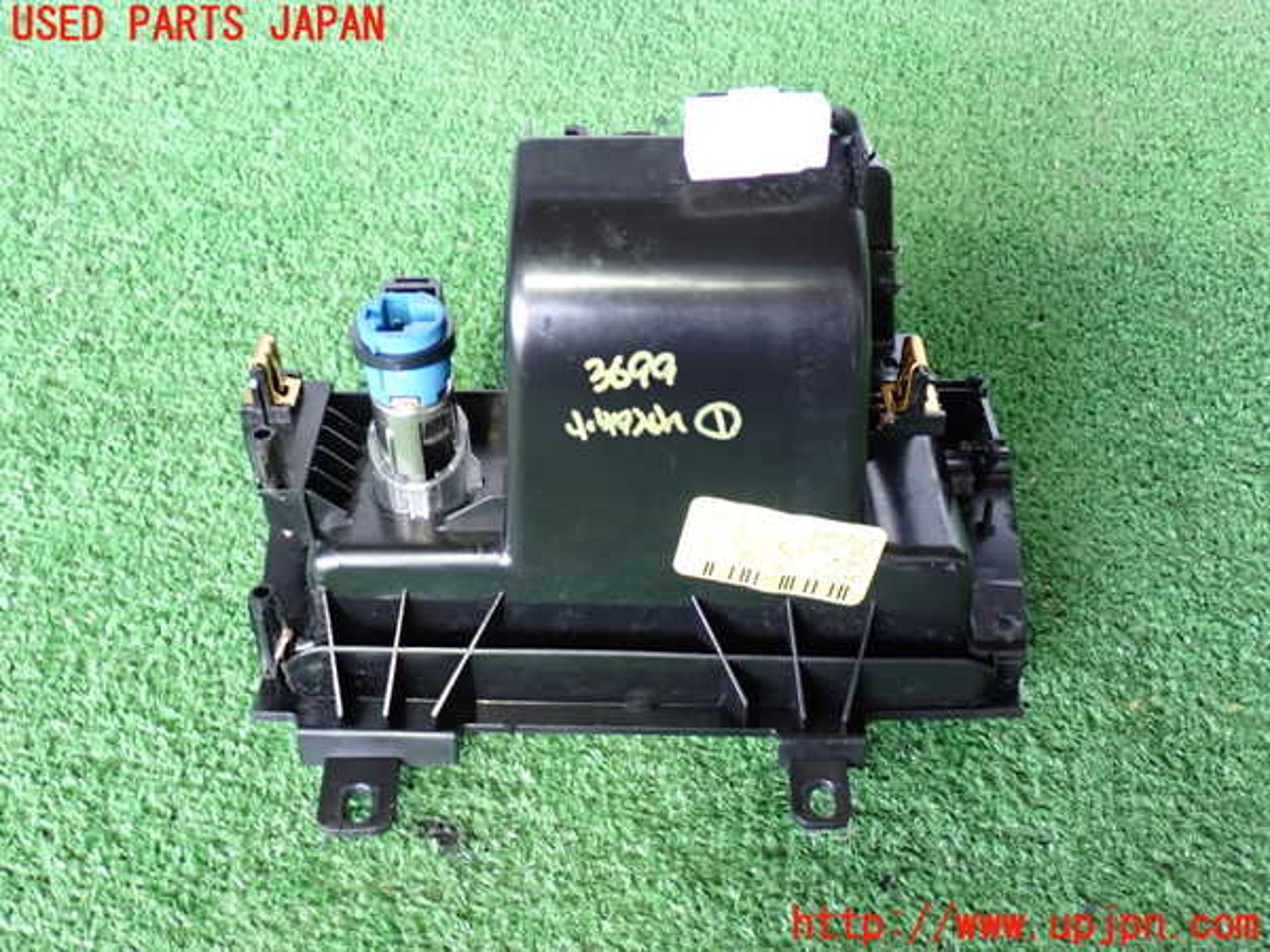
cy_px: 476
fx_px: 1394
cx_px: 635
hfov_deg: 49.0
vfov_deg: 37.7
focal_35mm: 38
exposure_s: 1/30
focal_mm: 6.83
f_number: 2.7
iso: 800
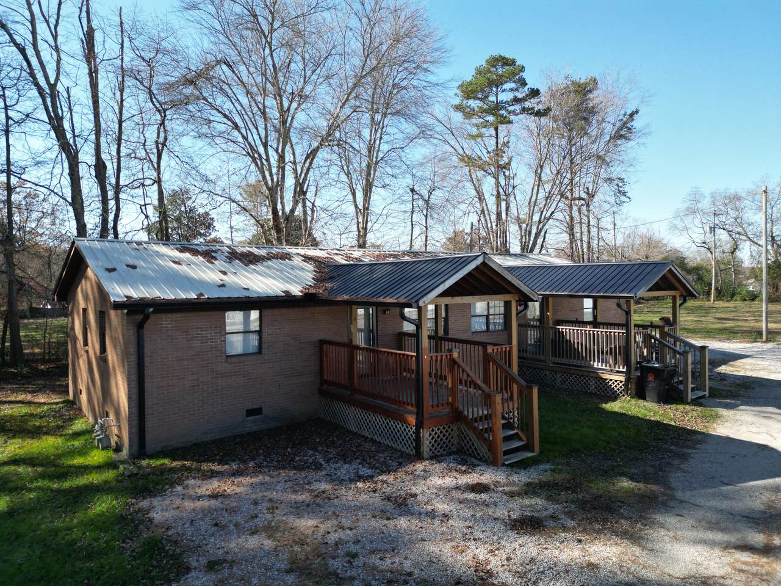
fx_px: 541
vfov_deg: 56.8
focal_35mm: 24
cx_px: 390
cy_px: 293
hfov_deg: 71.6
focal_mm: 6.72
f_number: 1.7
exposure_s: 1/1000
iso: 110
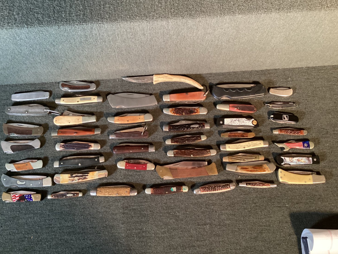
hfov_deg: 56.8
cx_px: 168
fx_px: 312
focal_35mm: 32
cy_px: 124
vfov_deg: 44.1
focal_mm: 3.3
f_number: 2.4
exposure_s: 1/30
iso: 400
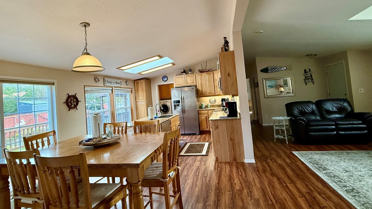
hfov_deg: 99.4
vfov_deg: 66.7
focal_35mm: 16
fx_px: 158
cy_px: 88
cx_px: 184
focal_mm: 2.22
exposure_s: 1/120
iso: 250
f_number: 2.2
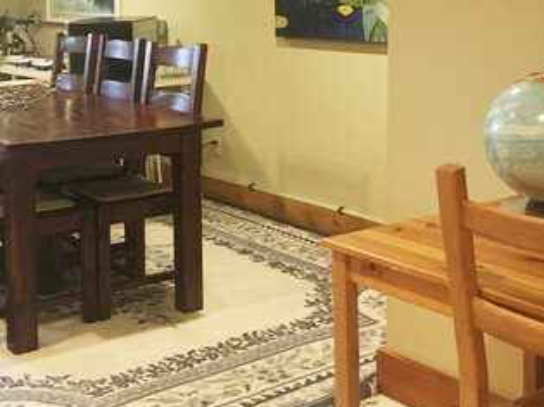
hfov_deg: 32.3
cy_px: 55
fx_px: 927
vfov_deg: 24.2
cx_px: 166
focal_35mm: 59
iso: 160
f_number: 2.2
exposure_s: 1/30
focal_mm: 4.15
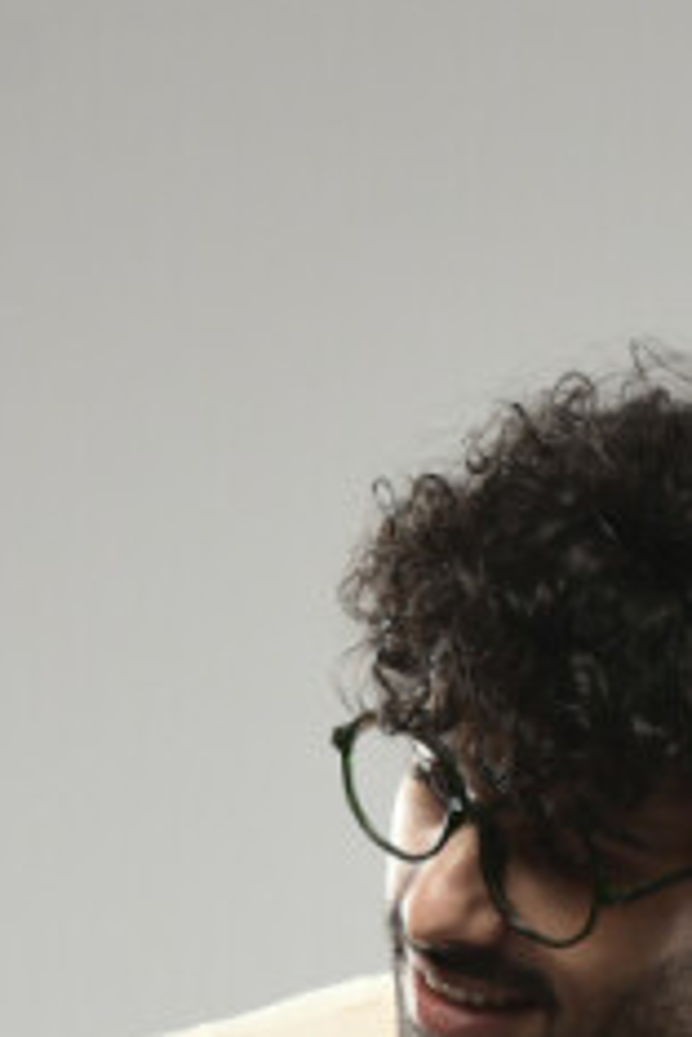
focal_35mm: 205
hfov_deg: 6.7
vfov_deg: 9.4
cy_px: 2034
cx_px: 838
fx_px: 5910
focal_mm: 40
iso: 400
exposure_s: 1/125
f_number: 5.6
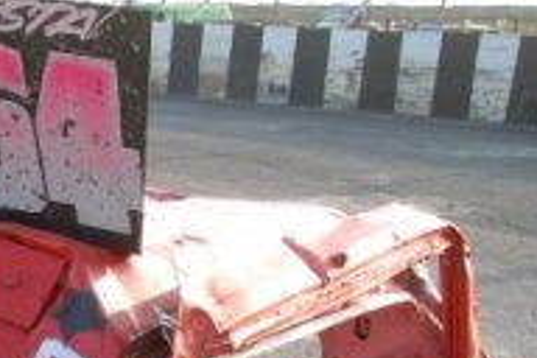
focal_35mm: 110
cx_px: -168
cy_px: 503
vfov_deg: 12.0
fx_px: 1641
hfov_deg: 17.4
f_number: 4
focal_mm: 22
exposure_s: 1/500
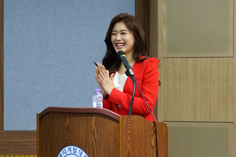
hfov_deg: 28.8
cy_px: 78
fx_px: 459
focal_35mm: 70
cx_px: 118
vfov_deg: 19.4
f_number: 4
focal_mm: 70
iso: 1600
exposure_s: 1/160
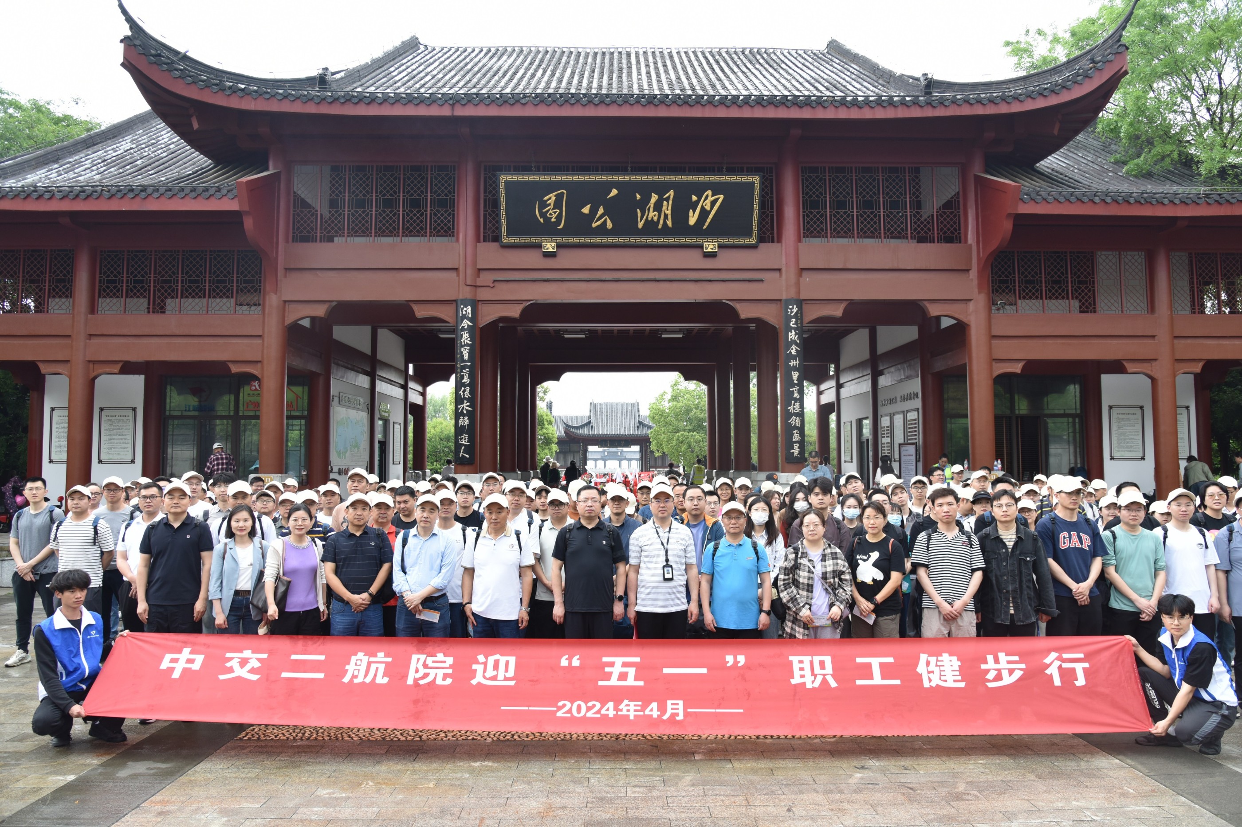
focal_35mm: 24
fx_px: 828
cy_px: 414
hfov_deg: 73.8
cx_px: 621
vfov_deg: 53.1
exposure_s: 1/125
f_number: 5.6
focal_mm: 24
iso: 400
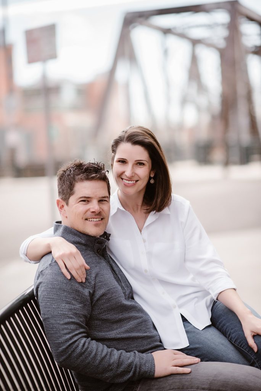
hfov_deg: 16.1
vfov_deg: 23.9
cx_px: 130
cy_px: 196
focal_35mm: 85
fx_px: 923
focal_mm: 85
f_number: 1.8
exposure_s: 1/1250
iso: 200
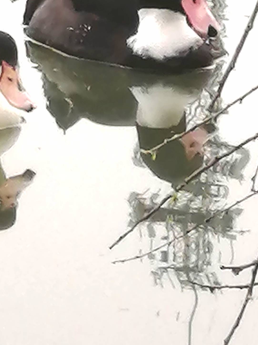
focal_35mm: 397
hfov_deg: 3.7
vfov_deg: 4.9
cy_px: -252
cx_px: -49
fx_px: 3946
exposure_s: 1/206
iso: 50
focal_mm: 3.62
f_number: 1.8
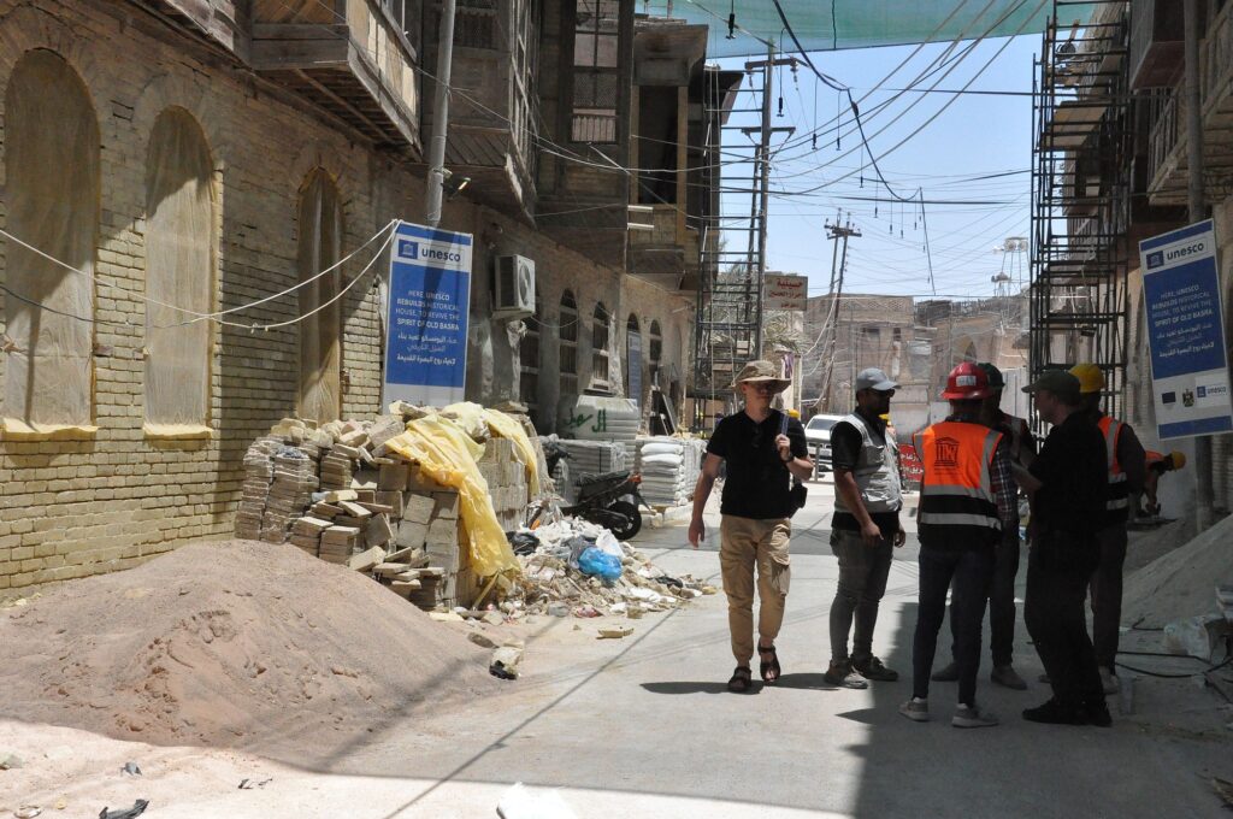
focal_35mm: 42
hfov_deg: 46.5
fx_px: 1437
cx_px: 616
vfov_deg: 31.8
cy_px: 410
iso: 3200
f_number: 18
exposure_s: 1/1250
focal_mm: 28
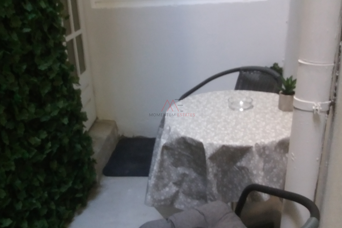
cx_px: 172
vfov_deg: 43.6
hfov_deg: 61.9
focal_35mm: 30
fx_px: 285
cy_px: 108
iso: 160
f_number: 1.9
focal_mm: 3.7
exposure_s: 1/25
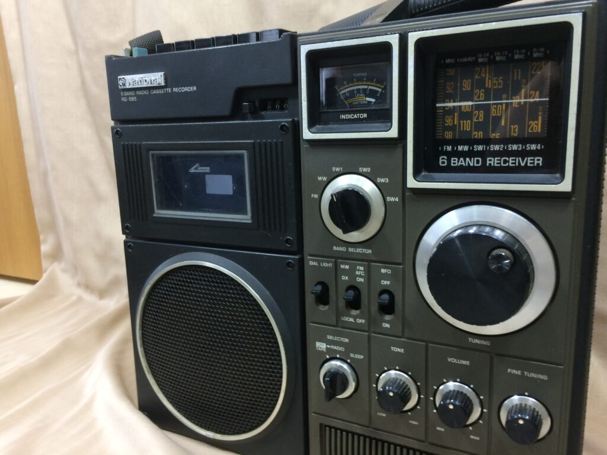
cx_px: 304
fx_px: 509
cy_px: 228
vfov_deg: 48.2
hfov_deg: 61.7
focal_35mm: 29
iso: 80
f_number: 2.2
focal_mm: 4.15
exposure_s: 1/30
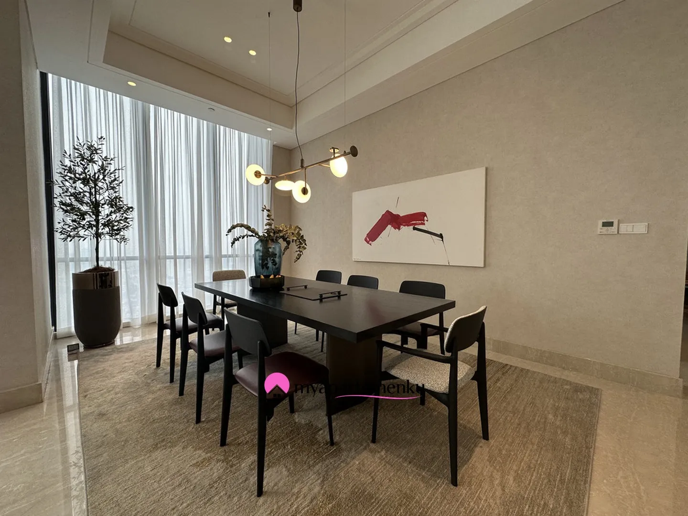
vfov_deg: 85.7
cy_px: 258
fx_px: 278
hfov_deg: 102.1
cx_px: 344
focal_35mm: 14
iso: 64
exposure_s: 1/100
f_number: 2.2
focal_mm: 2.22
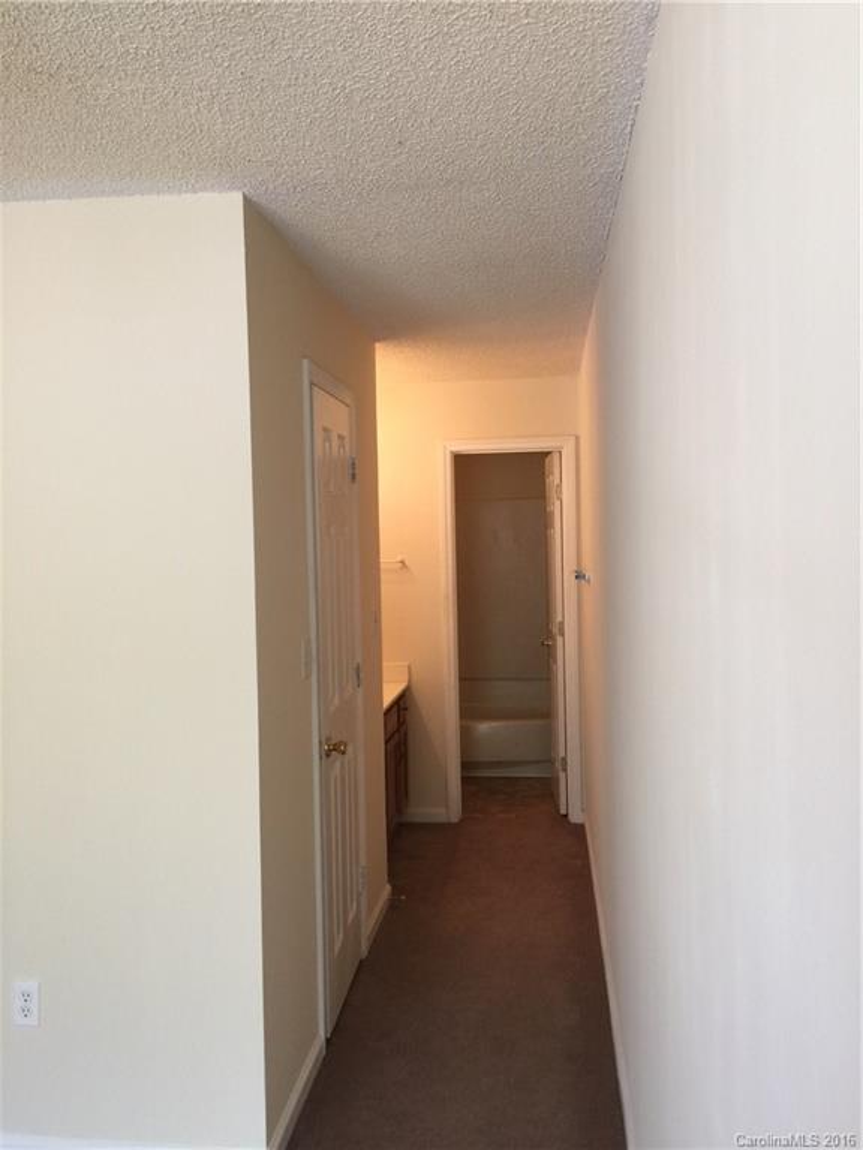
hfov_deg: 48.2
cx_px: 432
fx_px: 964
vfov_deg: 61.7
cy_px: 575
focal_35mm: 29
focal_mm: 4.15
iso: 32
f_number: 2.2
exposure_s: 1/15
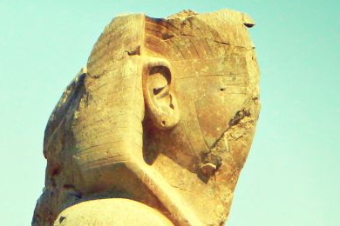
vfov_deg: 4.2
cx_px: -19
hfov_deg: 6.2
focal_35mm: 330
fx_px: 3116
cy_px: 256
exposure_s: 1/800
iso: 80
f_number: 4.5
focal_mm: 18.6
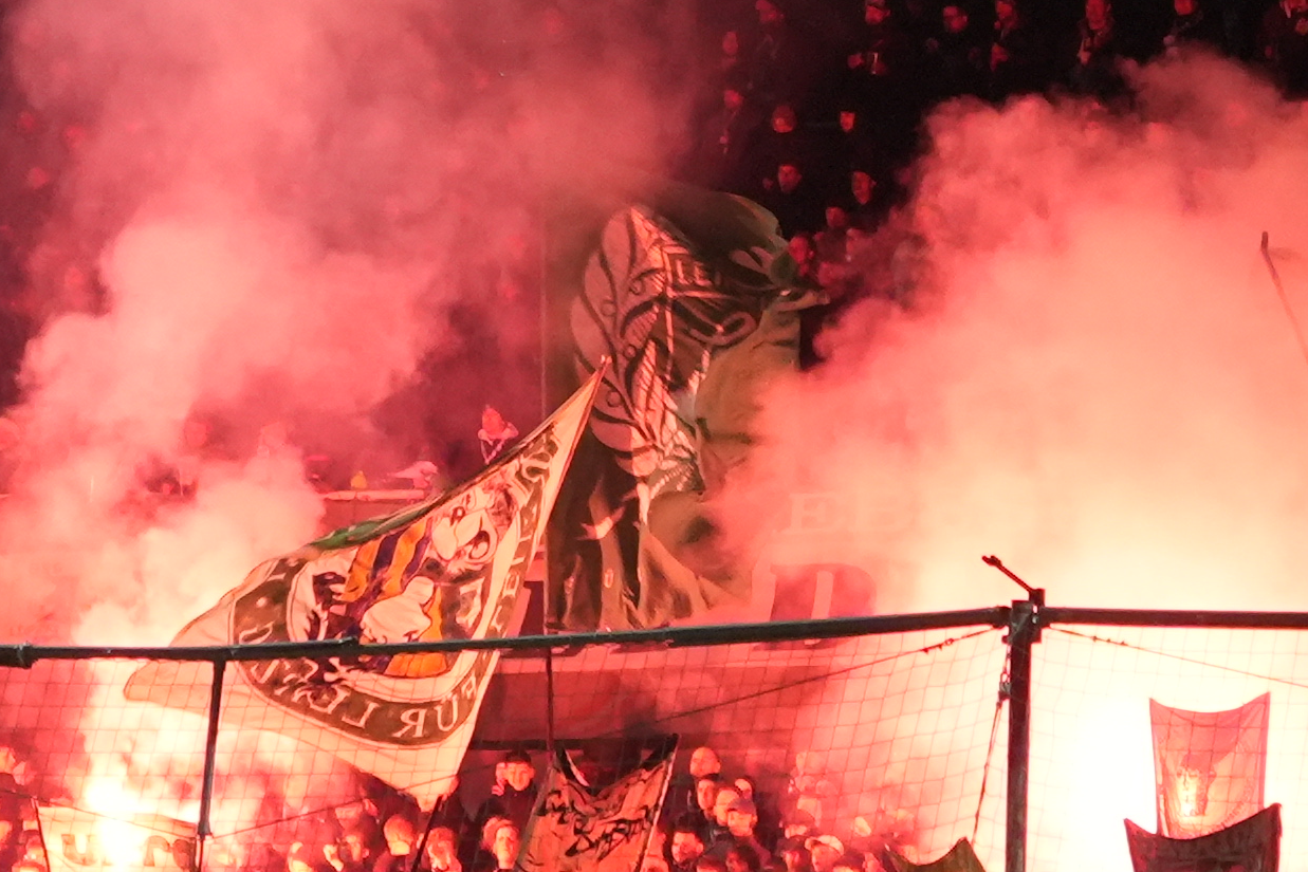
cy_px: 662
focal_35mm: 380
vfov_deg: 3.6
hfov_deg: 5.4
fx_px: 13807
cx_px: 397
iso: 2500
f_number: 5
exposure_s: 1/160
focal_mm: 68
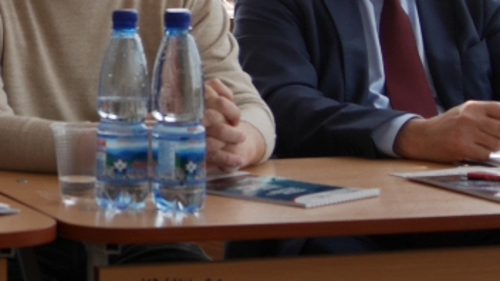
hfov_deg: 18.3
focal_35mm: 105
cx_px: -225
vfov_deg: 11.4
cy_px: -33
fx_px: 1392
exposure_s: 1/60
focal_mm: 15
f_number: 3.6
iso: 200
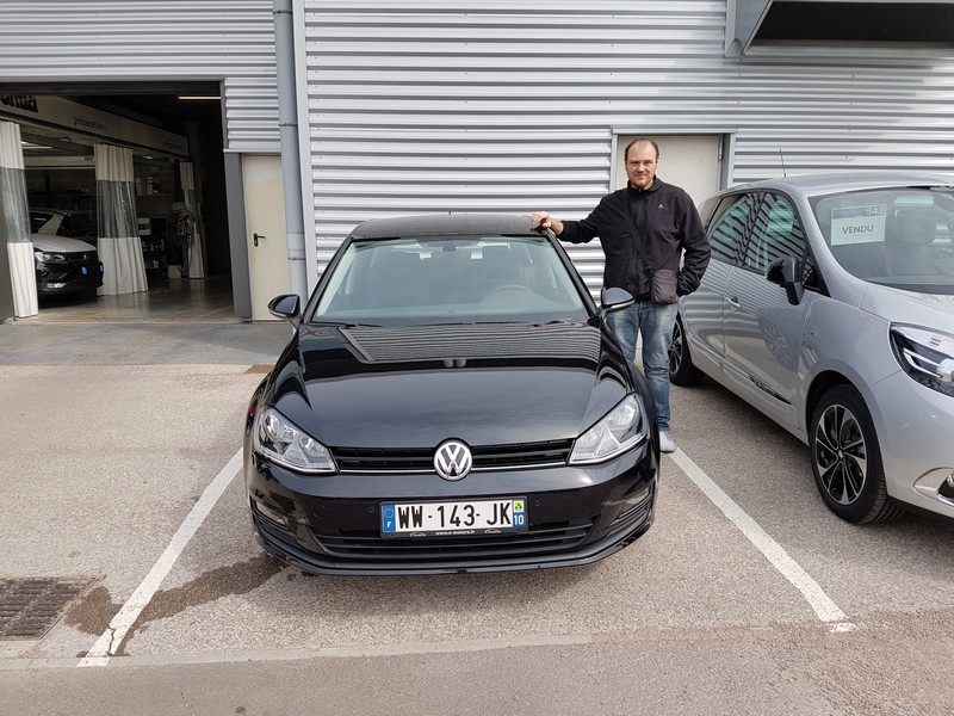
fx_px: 717
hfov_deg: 67.3
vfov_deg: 53.1
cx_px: 477
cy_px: 358
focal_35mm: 26
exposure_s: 1/1328
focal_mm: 4.2
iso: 40
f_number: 1.7
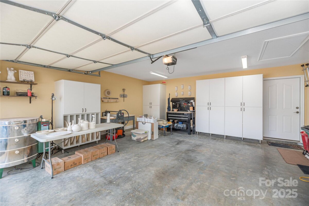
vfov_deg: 81.2
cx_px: 154
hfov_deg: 104.3
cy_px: 103
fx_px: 120
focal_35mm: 14
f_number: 7.1
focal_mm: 14
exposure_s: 1/160
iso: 320
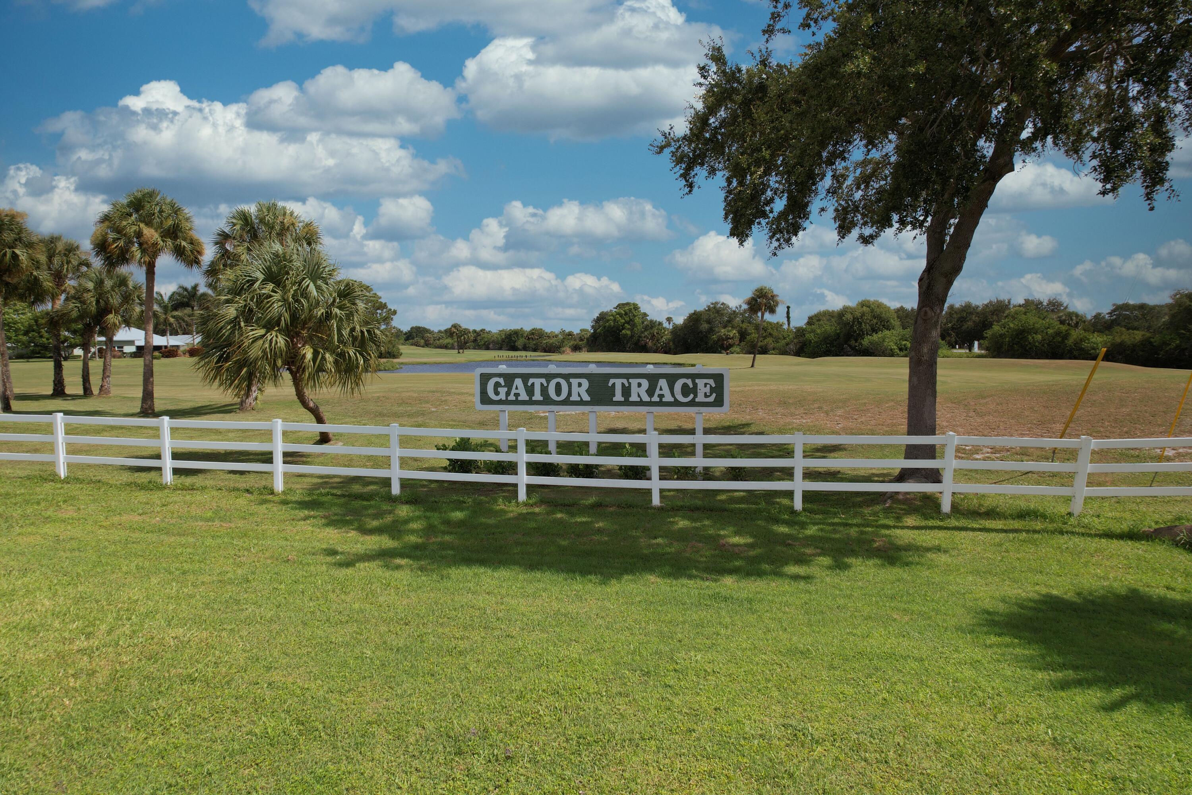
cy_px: 398
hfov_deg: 78.6
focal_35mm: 22
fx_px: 728
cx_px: 596
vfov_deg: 57.2
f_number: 2.8
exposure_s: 1/100
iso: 100
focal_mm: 8.4
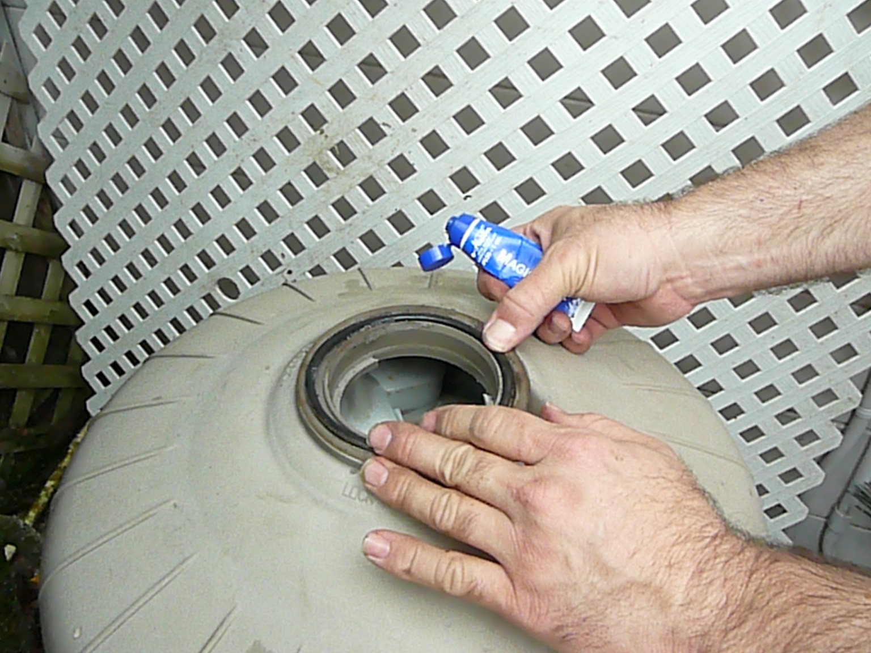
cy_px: 326
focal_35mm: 35
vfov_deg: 40.7
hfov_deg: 52.6
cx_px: 436
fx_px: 881
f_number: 5
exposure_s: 1/400
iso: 800
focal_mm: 5.2
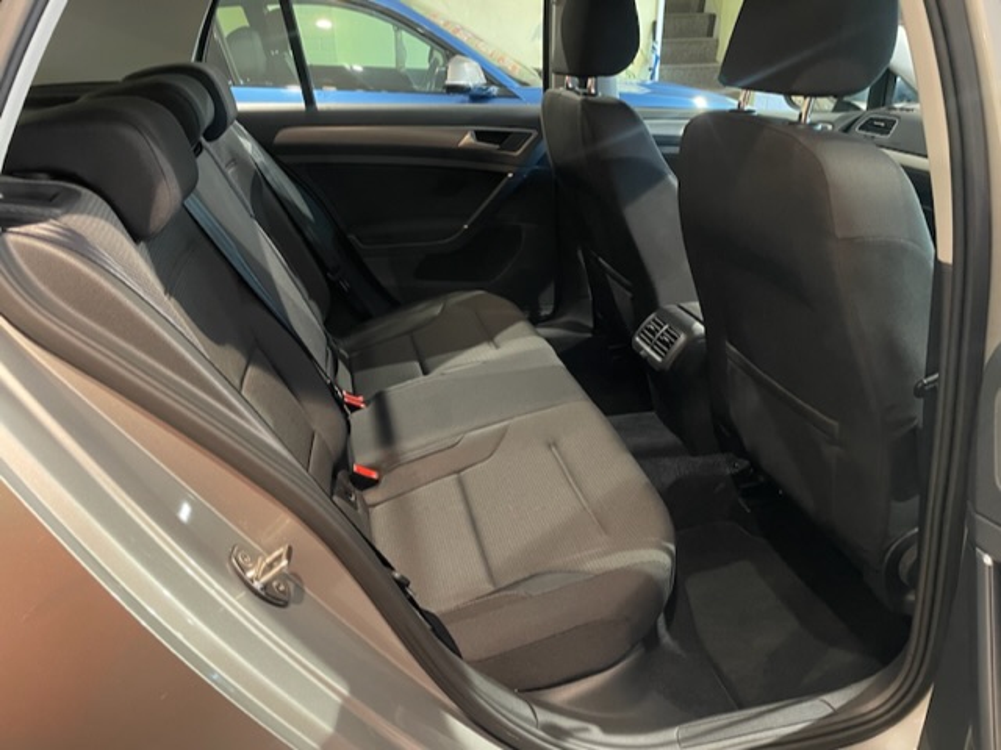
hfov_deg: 67.3
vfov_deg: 53.1
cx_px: 500
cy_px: 375
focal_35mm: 26
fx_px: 752
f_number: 1.6
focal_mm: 4.2
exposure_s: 1/25
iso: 640
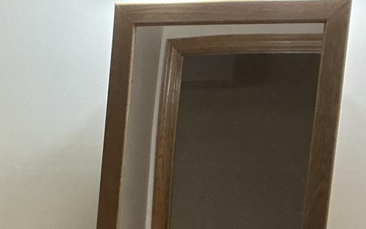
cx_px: -198
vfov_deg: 10.2
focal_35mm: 117
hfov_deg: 16.2
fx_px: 1167
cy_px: 476
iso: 250
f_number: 1.8
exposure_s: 1/40
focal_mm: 3
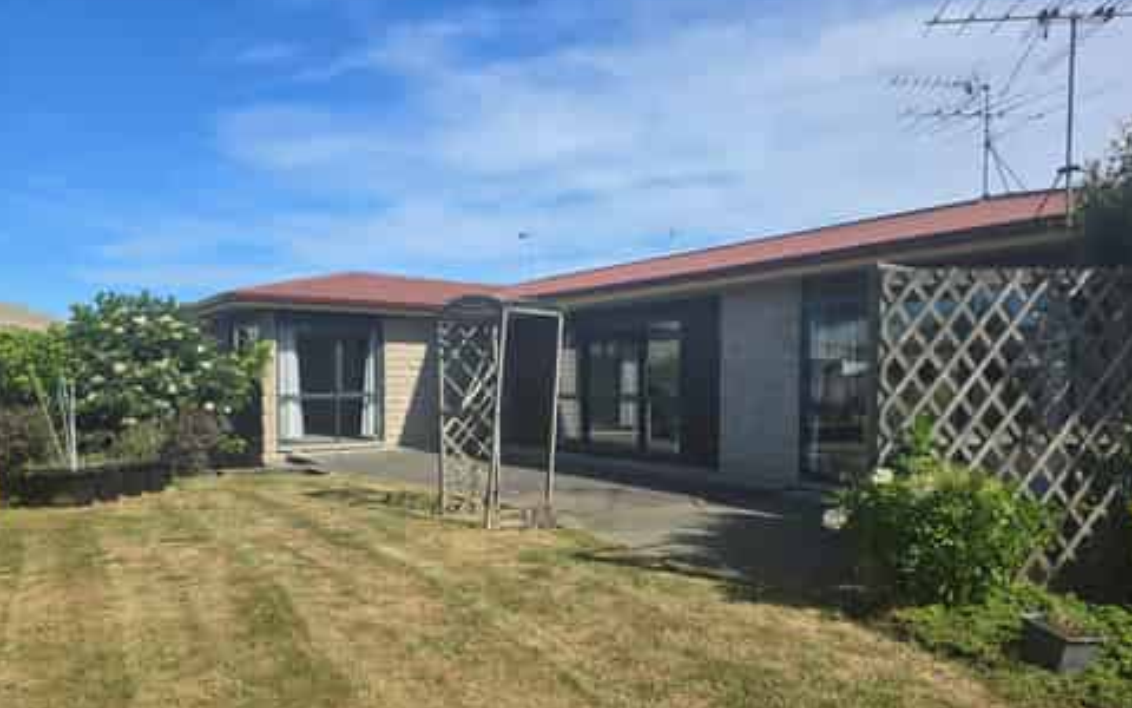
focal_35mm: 25
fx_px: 771
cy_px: 398
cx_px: 572
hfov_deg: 72.5
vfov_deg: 49.2
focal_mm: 6.3
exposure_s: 1/758
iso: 12
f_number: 1.7
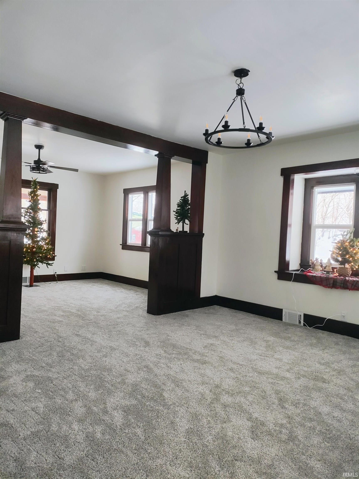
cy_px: 240
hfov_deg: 54.9
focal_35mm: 25
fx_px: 346
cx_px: 180
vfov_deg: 69.4
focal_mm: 4.71
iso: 434
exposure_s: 1/120
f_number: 1.7
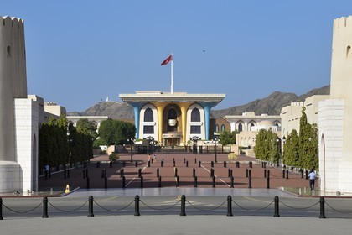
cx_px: 176
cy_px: 118
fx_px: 1075
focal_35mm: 110
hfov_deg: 18.6
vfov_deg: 12.5
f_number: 10
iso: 200
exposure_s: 1/500
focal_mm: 110
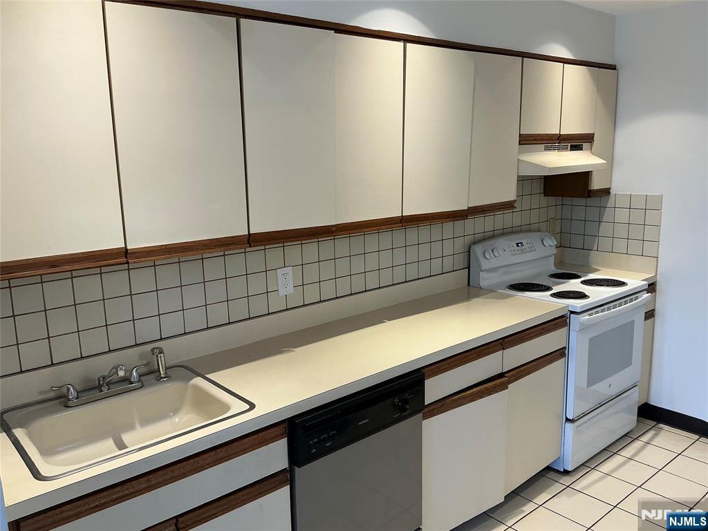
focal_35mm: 28
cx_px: 354
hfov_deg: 63.4
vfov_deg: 49.7
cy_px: 266
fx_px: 573
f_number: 1.8
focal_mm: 3
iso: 50
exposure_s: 1/60
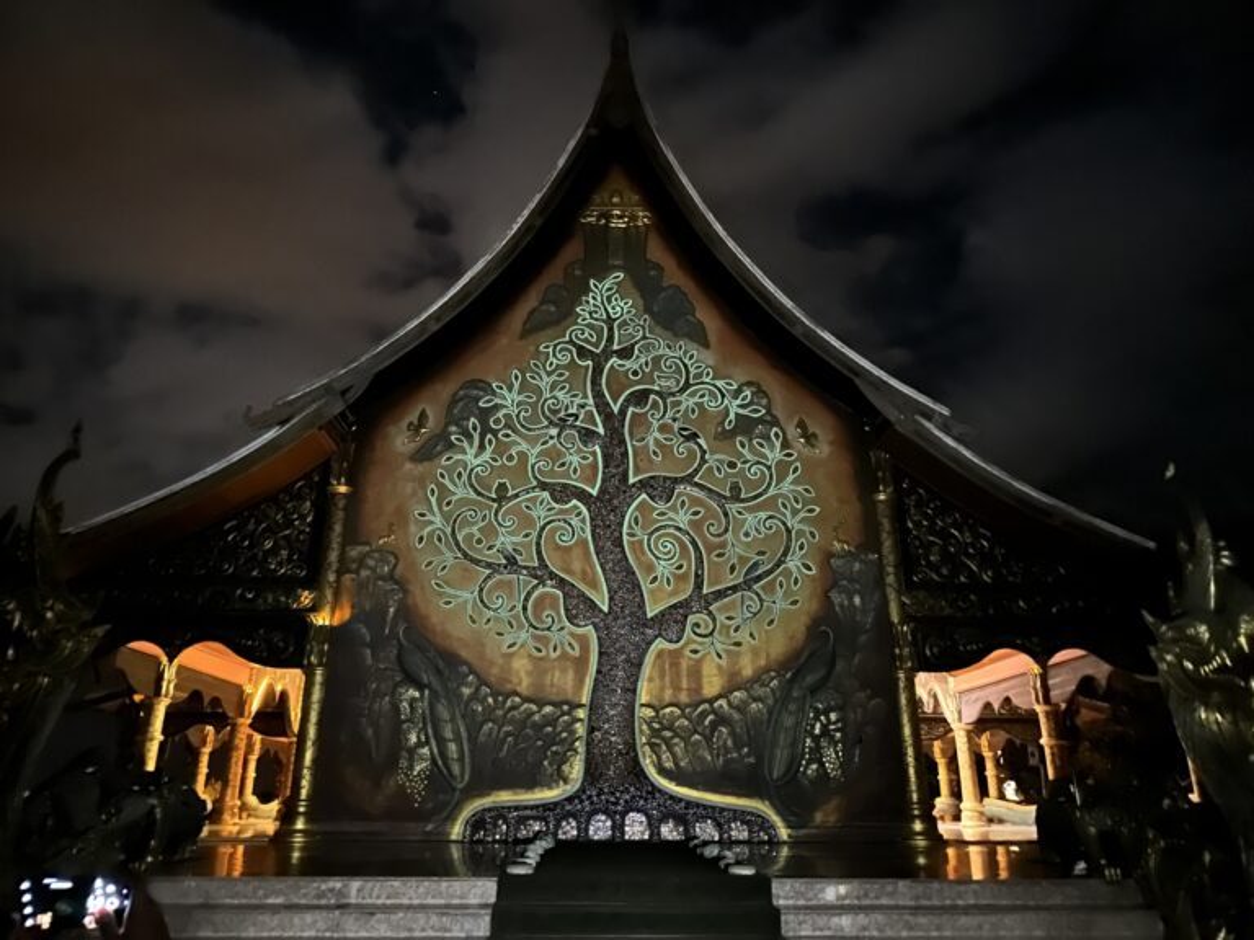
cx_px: 627
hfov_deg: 71.6
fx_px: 869
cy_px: 470
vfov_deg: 56.8
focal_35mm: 24
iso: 25000
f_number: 1.78
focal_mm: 6.86
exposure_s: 1/2
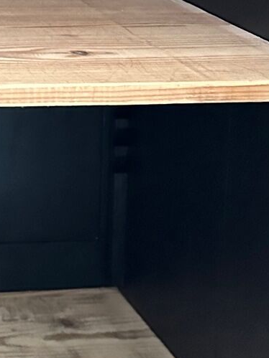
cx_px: -237
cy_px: -138
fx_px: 1005
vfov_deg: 18.5
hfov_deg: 13.5
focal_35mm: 97
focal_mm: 6.86
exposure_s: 1/48
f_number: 1.78
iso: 1000
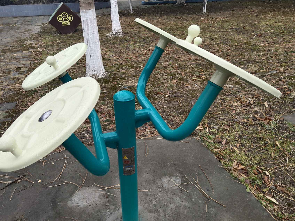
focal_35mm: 34
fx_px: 290
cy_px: 115
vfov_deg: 41.8
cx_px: 139
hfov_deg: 53.9
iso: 50
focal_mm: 4.35
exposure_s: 1/1880
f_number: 1.79
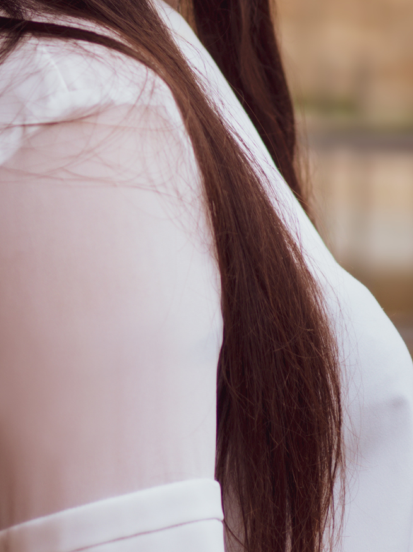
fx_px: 3358
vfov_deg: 9.3
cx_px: 128
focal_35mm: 211
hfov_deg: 7.0
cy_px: 26
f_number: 1.8
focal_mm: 45
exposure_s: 1/640
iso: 200
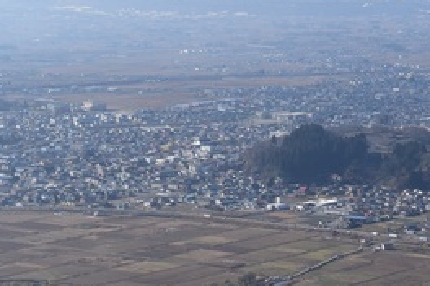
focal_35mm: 128
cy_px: 135
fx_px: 1529
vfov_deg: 10.7
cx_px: 314
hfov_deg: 15.9
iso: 320
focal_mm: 50
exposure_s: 1/500
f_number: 11
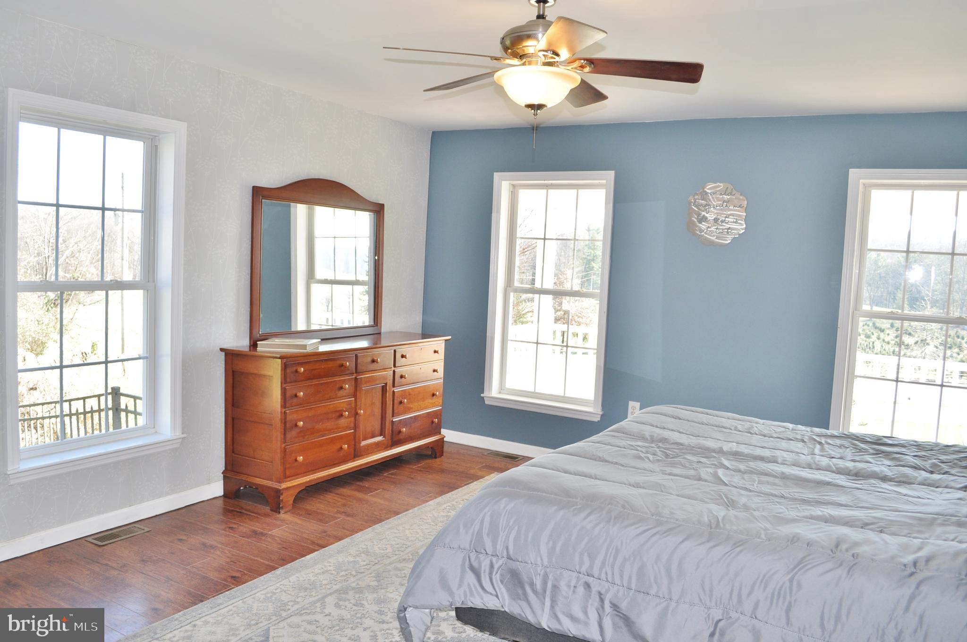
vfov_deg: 47.8
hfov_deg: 67.4
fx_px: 724
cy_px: 321
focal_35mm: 27
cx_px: 484
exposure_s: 1/60
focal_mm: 18
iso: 250
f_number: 5.6
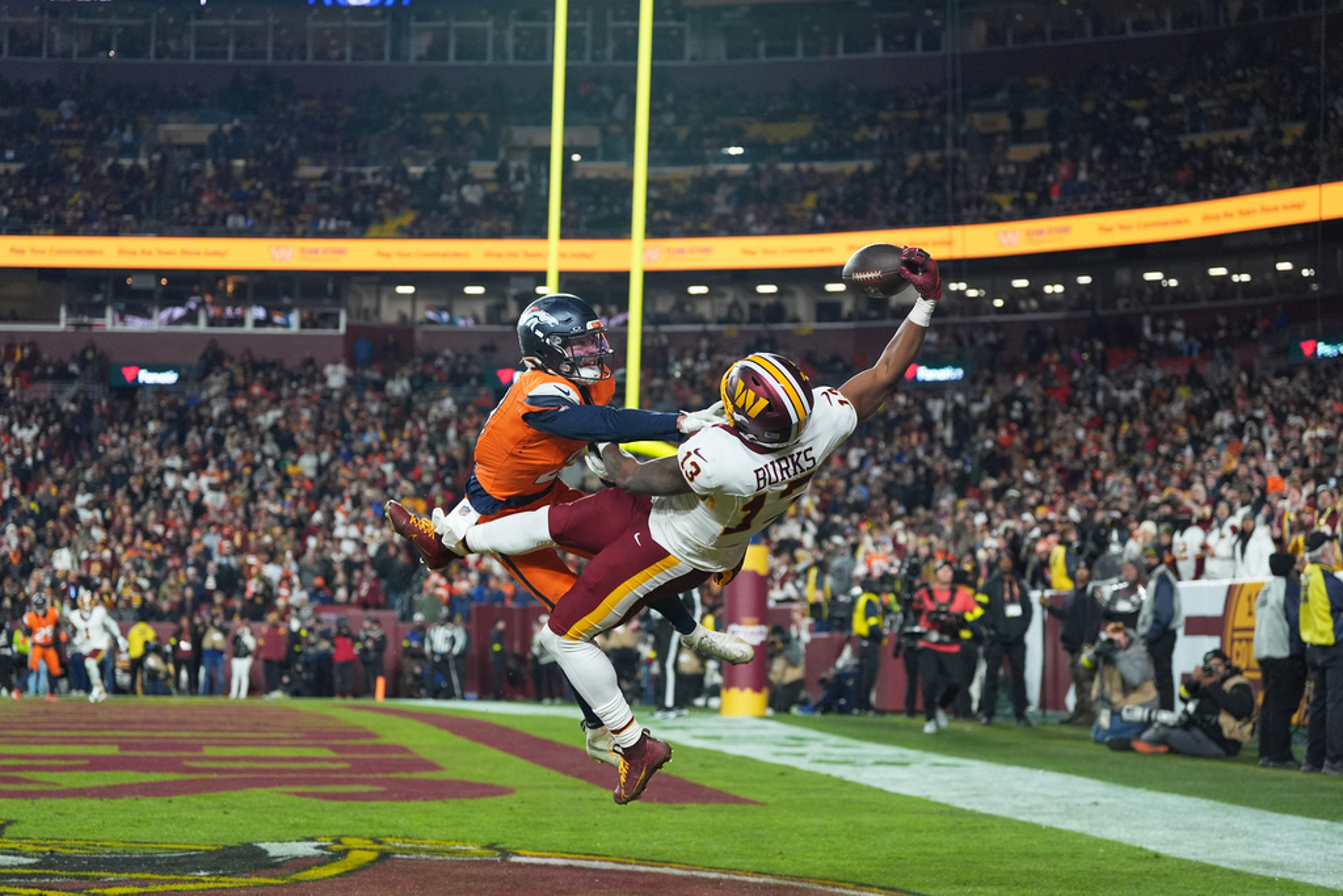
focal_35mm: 70
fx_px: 2612
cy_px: 448
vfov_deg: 19.5
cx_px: 672
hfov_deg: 28.8
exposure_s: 1/3200
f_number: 2.8
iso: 2500
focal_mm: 70
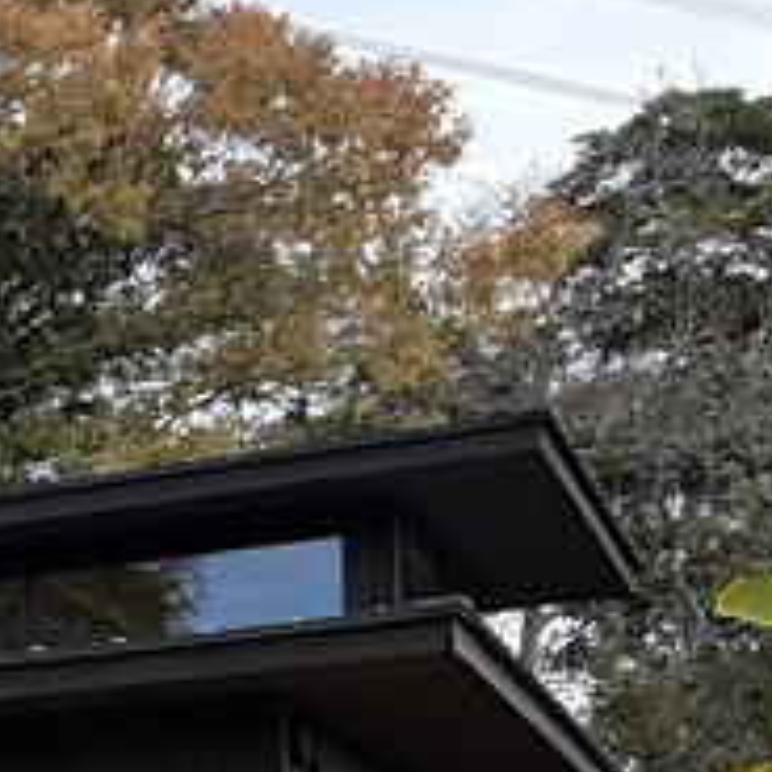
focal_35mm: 125
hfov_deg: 11.3
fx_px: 3154
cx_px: -1166
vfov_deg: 13.1
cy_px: 1183
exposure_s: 1/1953
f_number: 1.6
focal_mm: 5.96
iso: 50
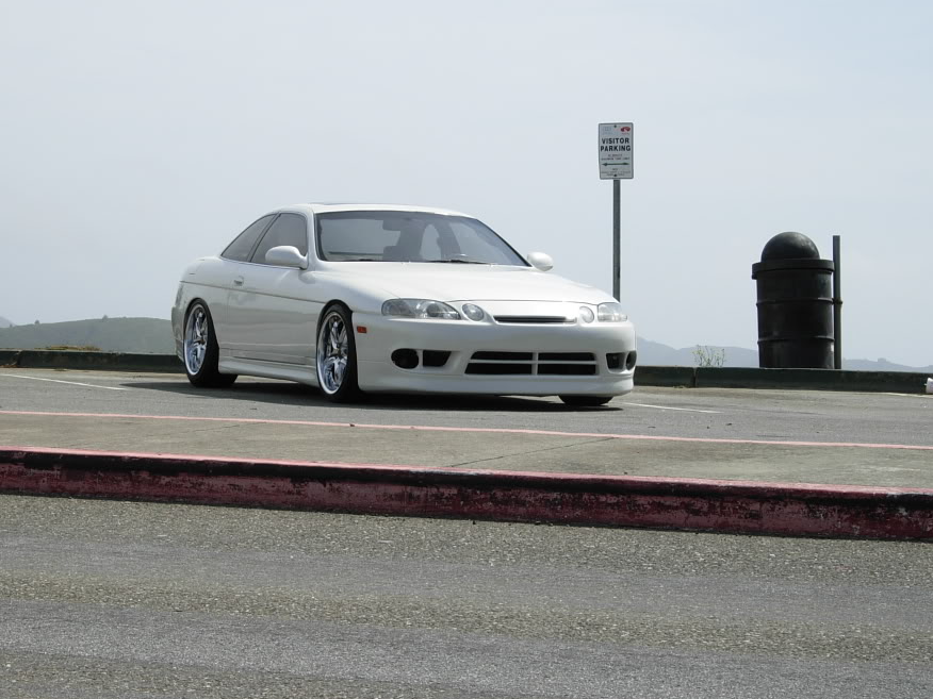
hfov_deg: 18.9
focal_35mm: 104
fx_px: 2803
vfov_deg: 14.2
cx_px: 426
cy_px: 331
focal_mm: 18.6
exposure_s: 1/384
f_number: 6.7
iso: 50
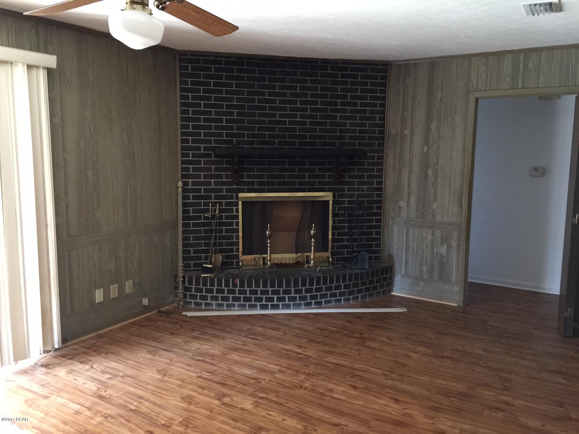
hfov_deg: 61.7
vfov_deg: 48.2
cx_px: 290
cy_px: 217
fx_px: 485
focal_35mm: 29
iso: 125
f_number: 2.2
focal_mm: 4.15
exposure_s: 1/10
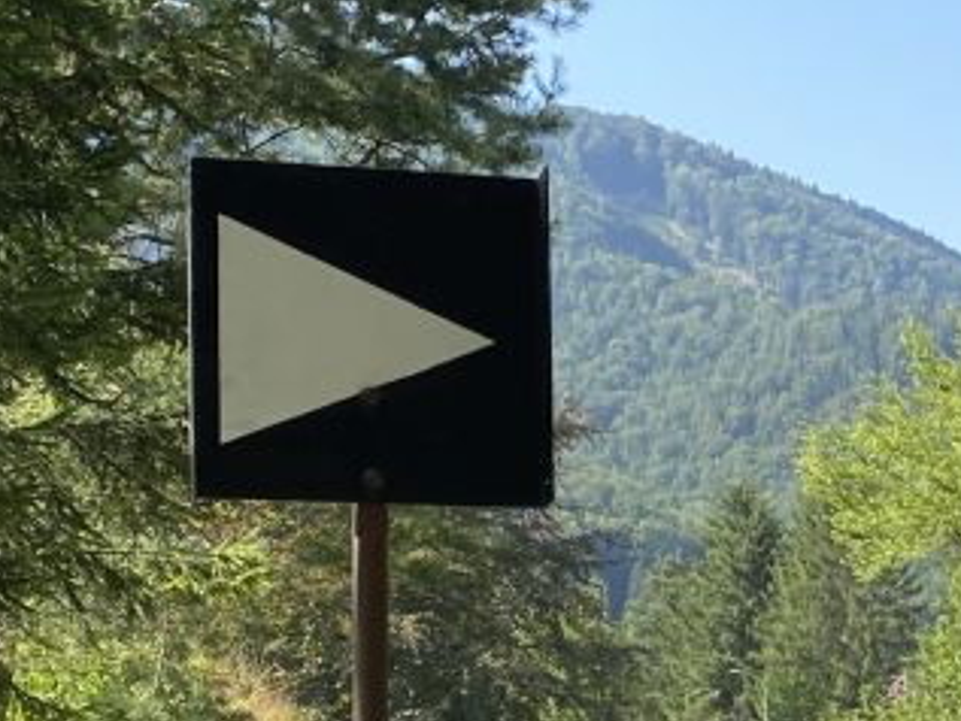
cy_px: 891
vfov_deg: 13.7
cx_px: 1194
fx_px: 2916
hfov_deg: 17.7
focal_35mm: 105
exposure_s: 1/810
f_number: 1.8
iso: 32
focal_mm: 4.25
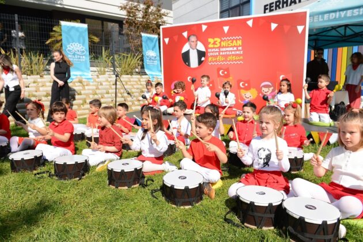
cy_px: 121
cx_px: 182
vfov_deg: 49.6
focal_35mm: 26
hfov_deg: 69.4
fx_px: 262
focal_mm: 26
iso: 250
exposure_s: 1/1600
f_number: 4
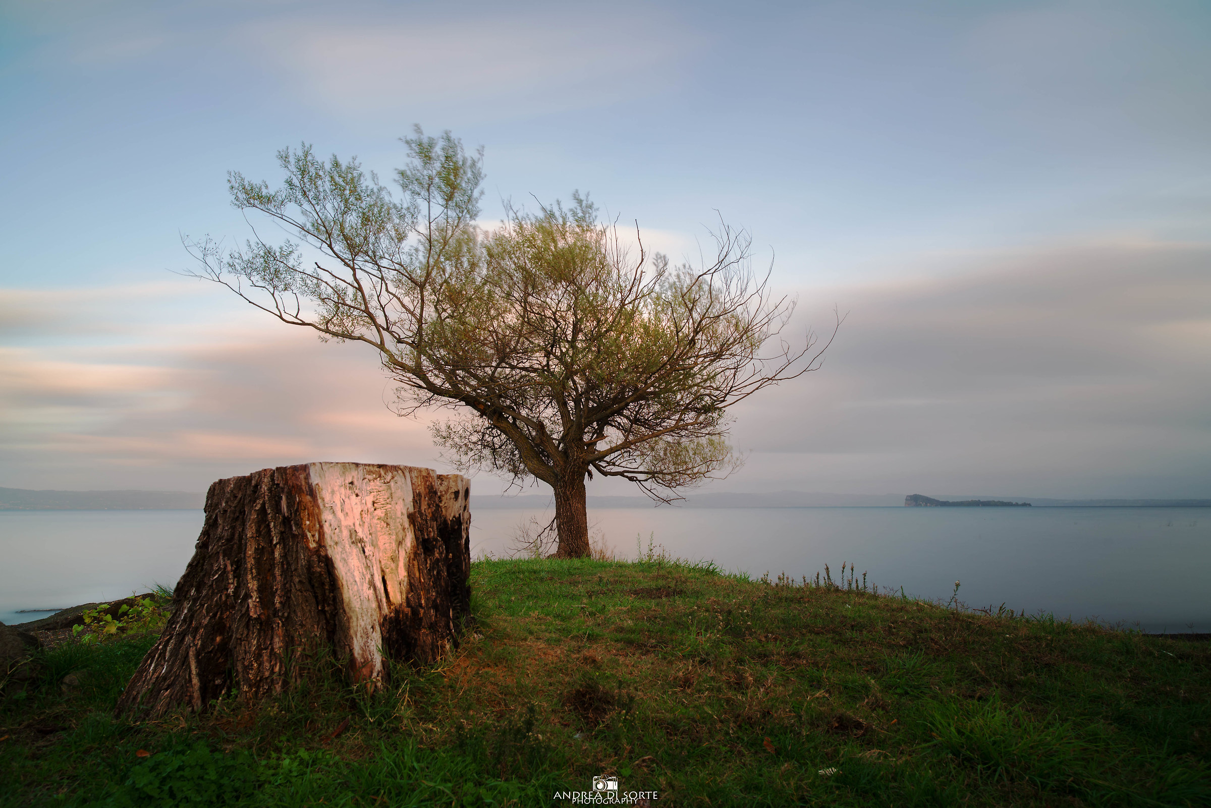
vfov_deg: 59.5
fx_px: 707
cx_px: 606
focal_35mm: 21
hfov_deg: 81.2
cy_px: 404
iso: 100
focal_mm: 21
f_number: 11
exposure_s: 180
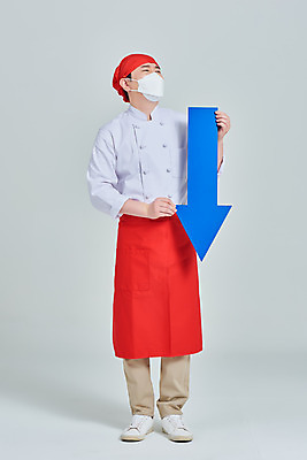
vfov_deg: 25.4
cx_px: 154
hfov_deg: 17.1
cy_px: 230
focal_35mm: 80
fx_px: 1022
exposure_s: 1/125
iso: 100
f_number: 14
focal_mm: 80
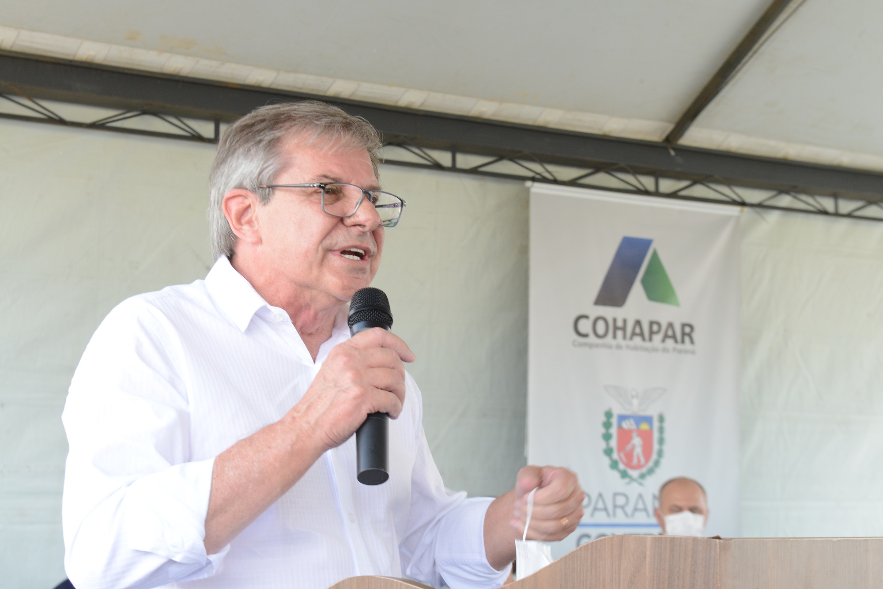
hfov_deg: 28.8
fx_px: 1717
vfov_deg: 19.5
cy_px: 294
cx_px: 442
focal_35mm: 70
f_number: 10
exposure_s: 1/60
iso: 800
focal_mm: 70
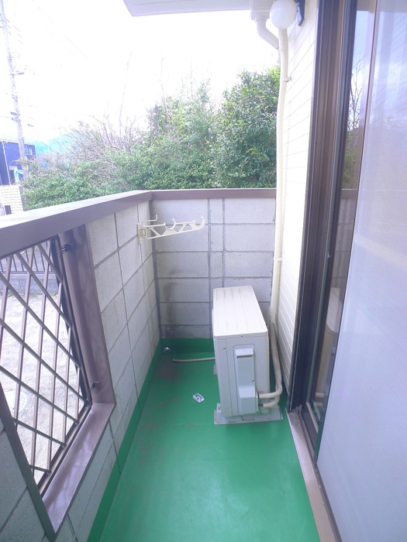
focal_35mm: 24
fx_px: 376
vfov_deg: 71.6
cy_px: 271
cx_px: 204
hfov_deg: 56.8
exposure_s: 1/125
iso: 80
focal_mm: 5.1
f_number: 2.5
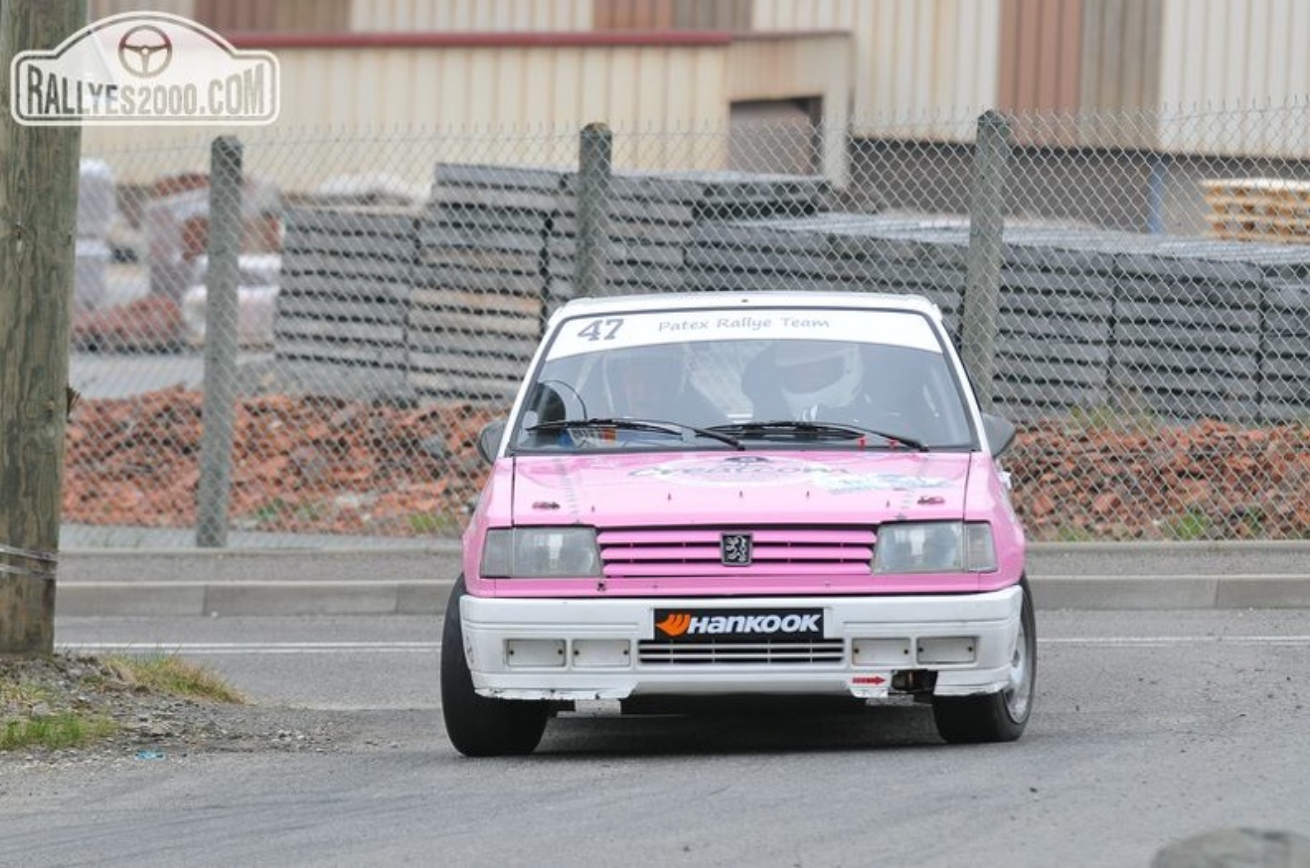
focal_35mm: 315
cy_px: 434
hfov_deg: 6.6
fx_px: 11442
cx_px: 655
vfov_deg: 4.3
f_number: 6.3
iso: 800
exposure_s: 1/800
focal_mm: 210
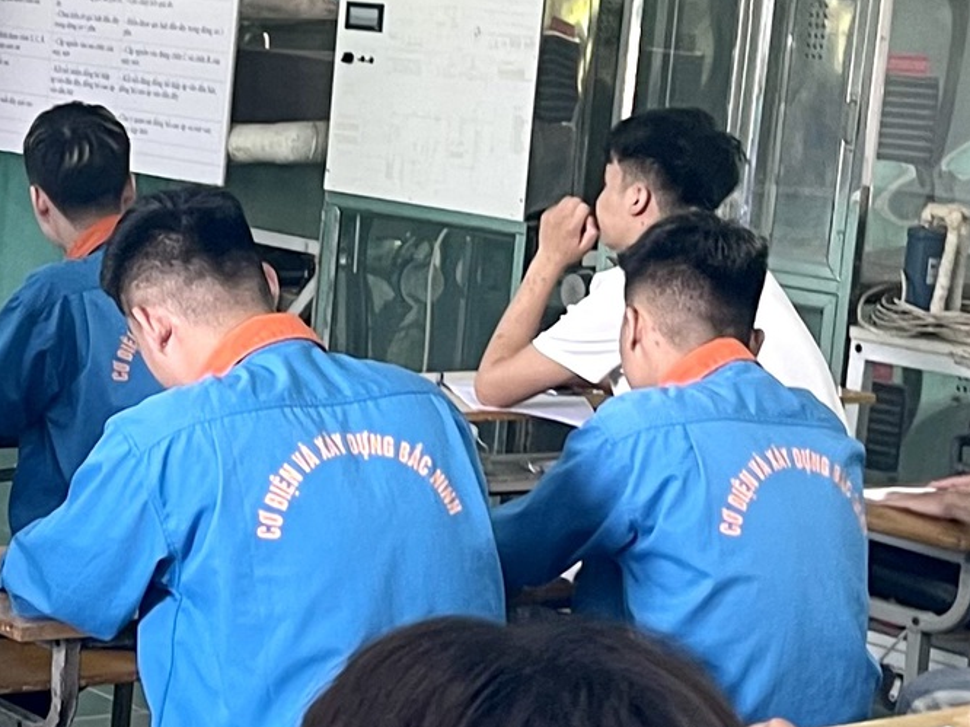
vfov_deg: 14.8
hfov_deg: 18.8
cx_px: -118
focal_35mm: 100
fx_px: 2801
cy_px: 388
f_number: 1.6
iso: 80
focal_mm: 5.1
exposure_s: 1/50
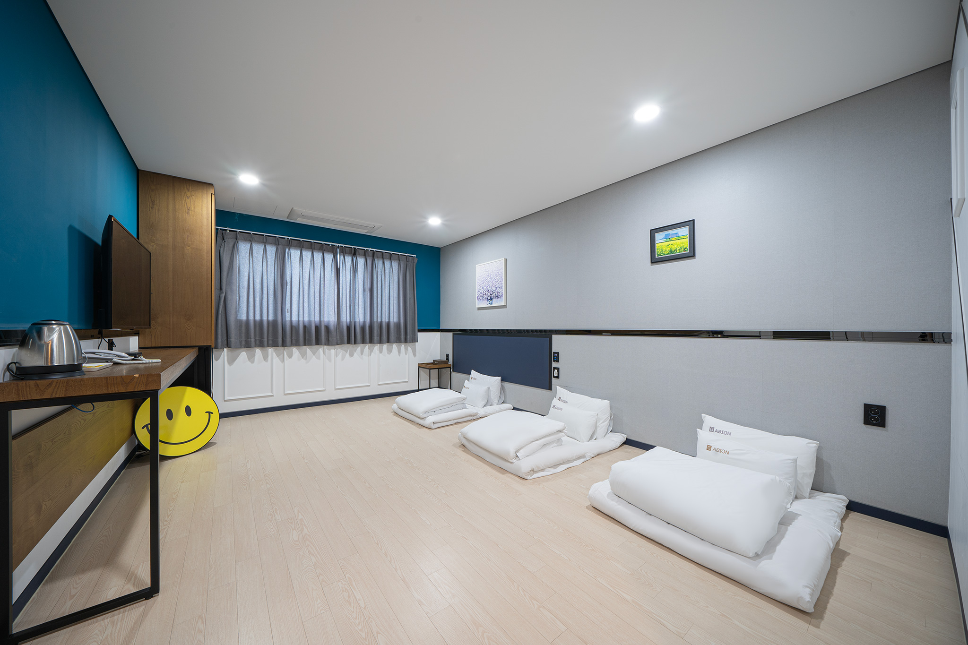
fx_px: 323
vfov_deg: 90.0
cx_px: 484
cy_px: 322
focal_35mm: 12
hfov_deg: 112.6
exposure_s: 1.3
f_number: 11
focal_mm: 12
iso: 100
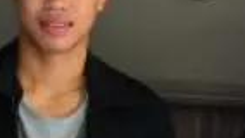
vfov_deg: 3.1
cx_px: 198
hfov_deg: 5.5
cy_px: 235
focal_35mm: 391
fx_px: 2541
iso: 800
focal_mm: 68
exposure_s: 1/40
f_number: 4.5
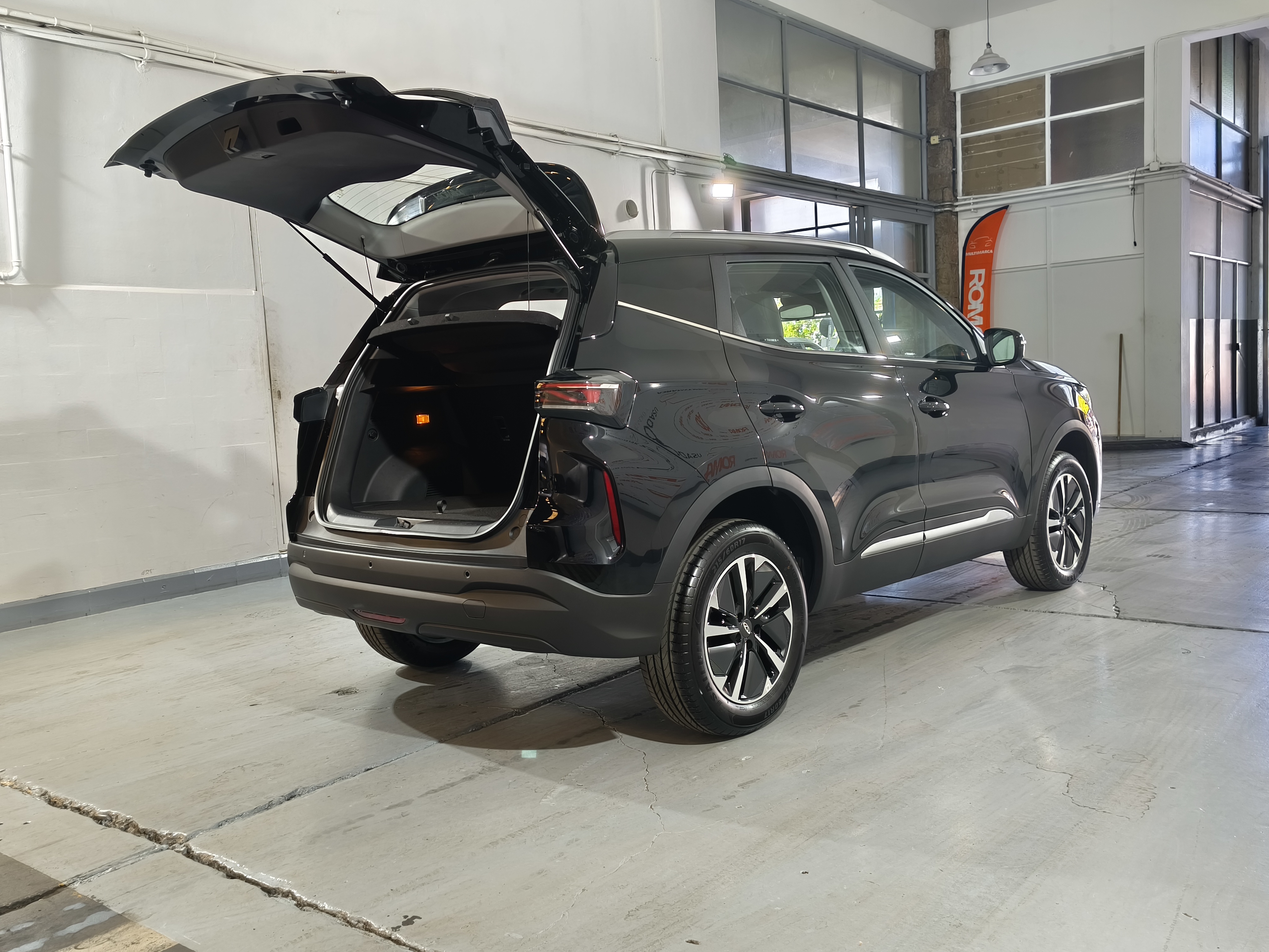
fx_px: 1100
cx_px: 634
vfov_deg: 46.8
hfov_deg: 60.0
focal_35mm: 30
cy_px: 476
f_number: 1.7
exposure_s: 1/33.3
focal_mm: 5.35
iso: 320
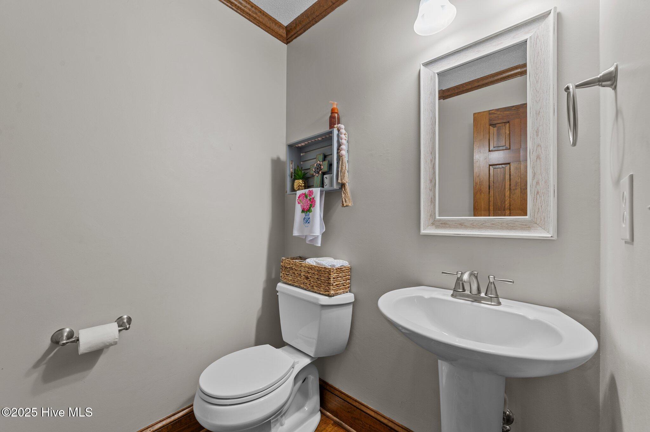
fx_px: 253
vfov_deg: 81.1
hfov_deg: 104.3
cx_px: 325
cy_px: 216
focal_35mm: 14
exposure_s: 1/2
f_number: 8
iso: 250
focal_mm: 14
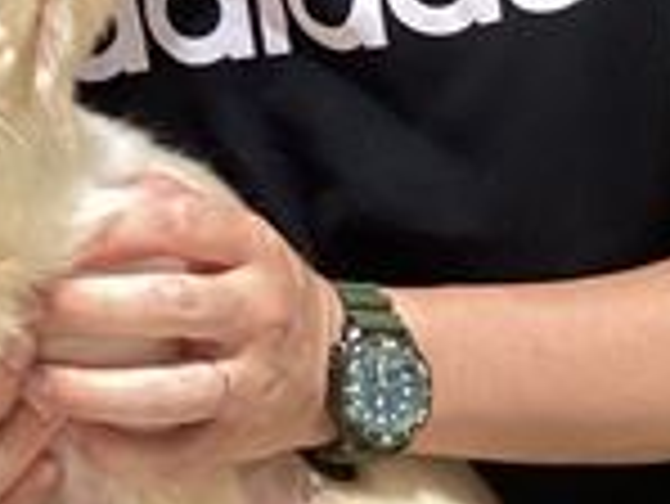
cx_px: -162
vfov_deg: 11.5
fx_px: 2421
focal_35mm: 125
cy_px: -171
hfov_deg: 15.1
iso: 200
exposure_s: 1/60
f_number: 2.4
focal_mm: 3.3
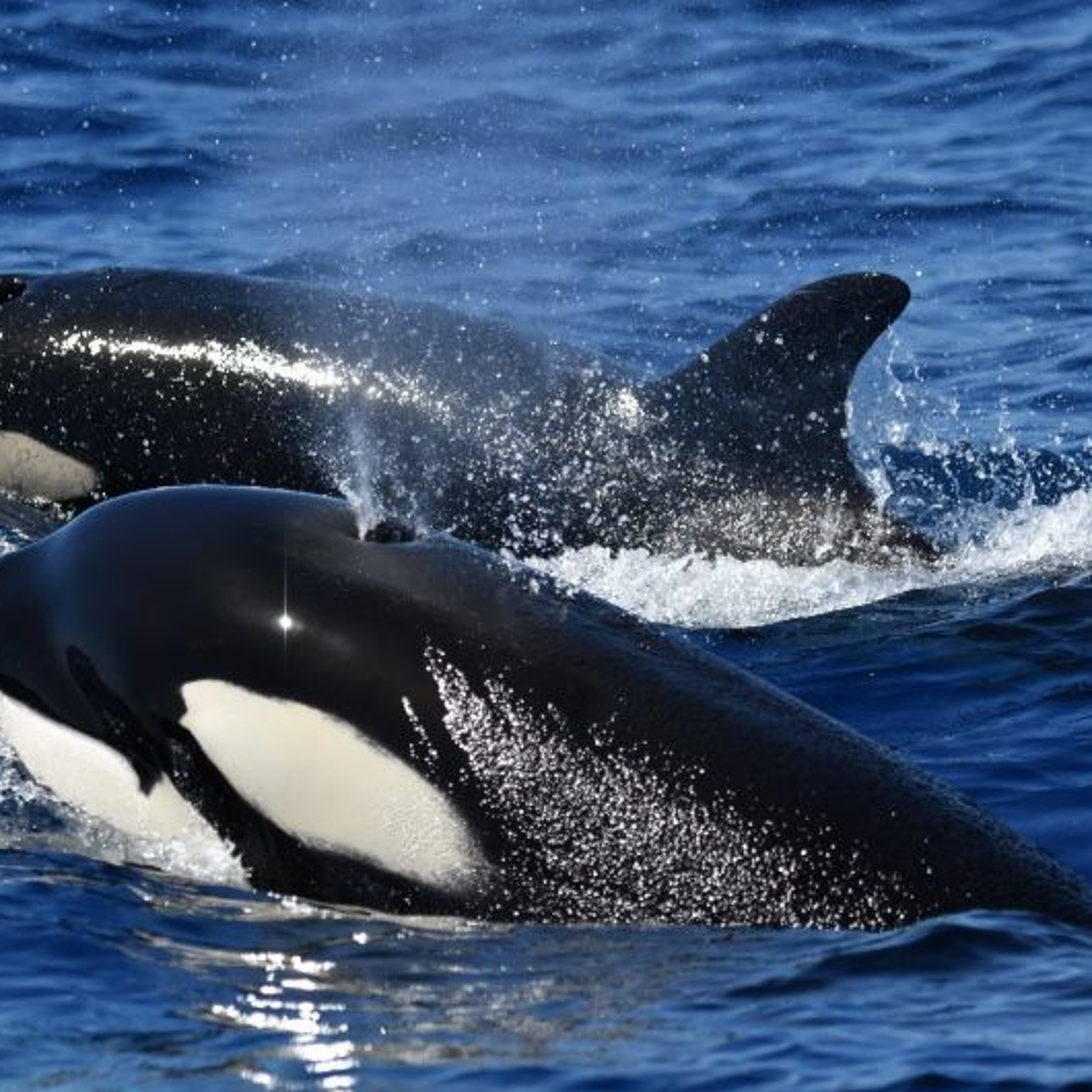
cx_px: 383
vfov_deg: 4.6
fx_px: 13741
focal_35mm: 385
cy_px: 545
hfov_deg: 4.6
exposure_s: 1/8000
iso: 900
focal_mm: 300
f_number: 5.6
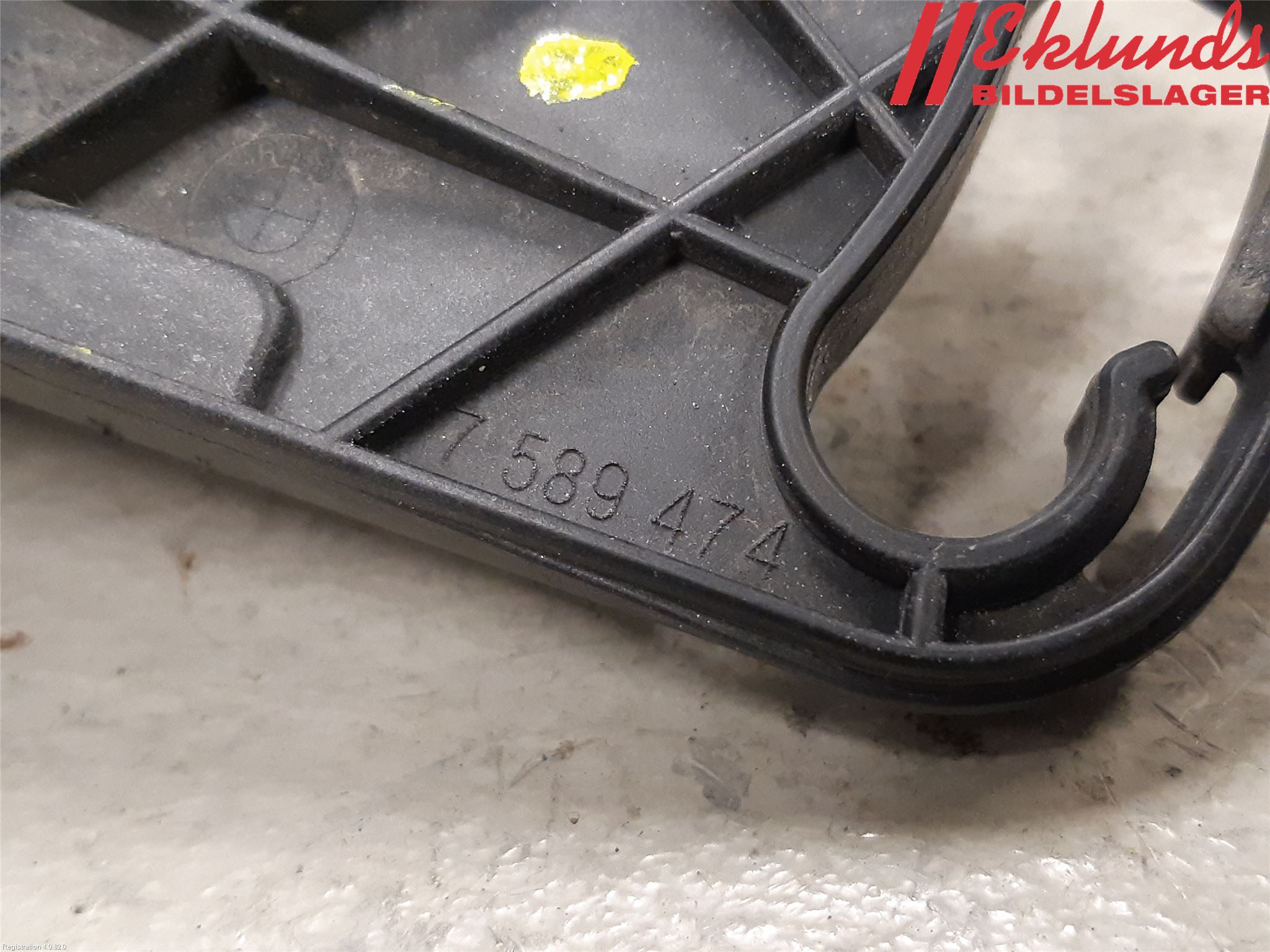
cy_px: 476
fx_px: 954
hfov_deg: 67.3
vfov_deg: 53.1
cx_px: 635
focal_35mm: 26
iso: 320
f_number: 1.7
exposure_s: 1/50
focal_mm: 3.93
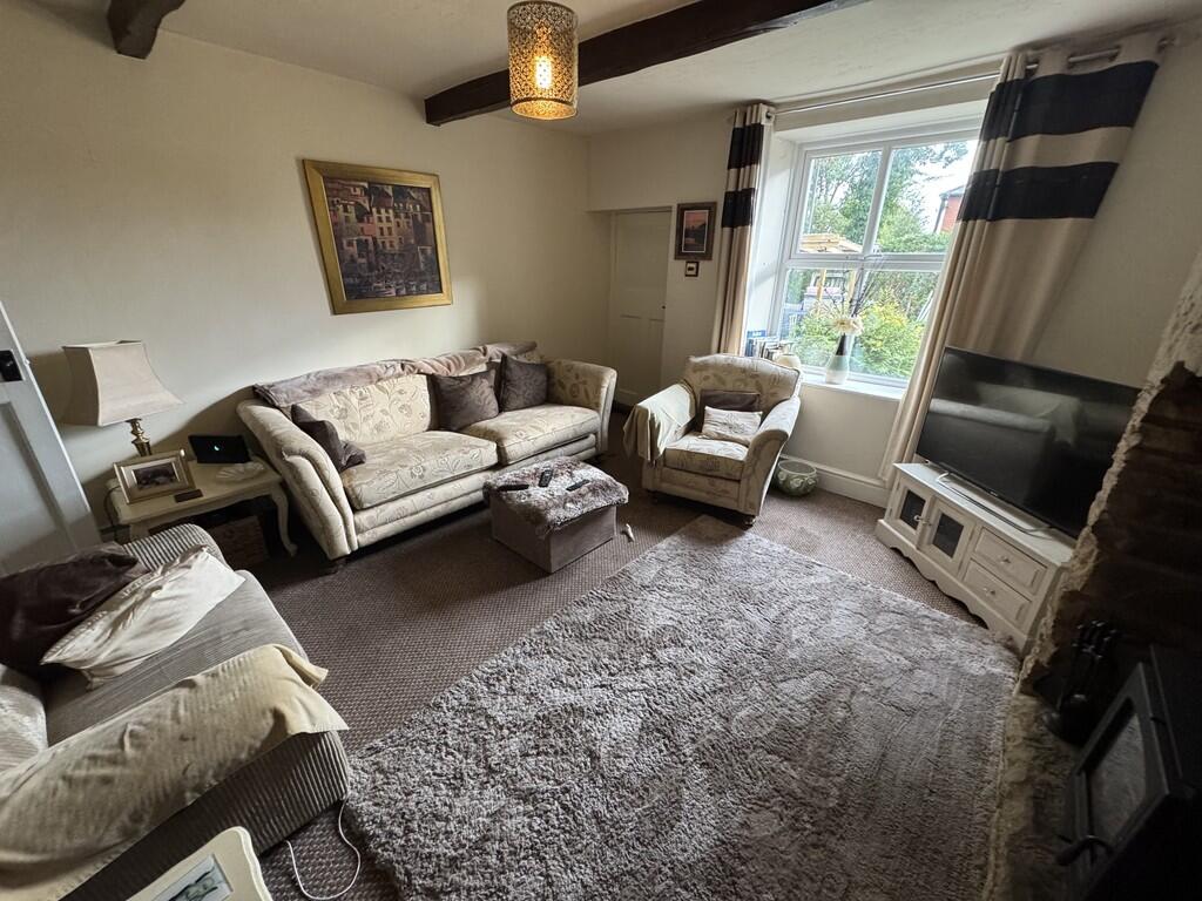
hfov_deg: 102.1
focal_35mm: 14
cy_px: 450
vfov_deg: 85.7
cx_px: 601
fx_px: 486
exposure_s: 1/60
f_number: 2.2
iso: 400
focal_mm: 2.22
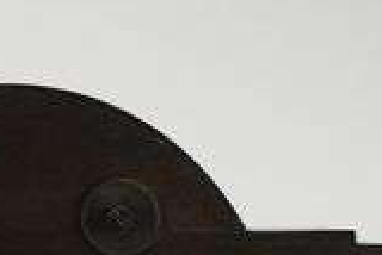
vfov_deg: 5.3
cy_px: 571
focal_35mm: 255
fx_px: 2713
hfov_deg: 8.0
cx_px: 20
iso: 800
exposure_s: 1/125
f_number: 4.5
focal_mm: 35
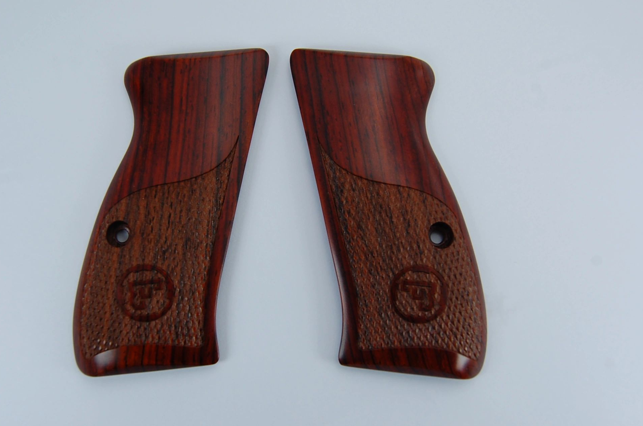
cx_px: 267
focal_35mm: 34
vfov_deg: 39.2
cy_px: 227
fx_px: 599
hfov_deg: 56.2
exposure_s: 1/200
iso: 200
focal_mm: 19
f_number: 7.1
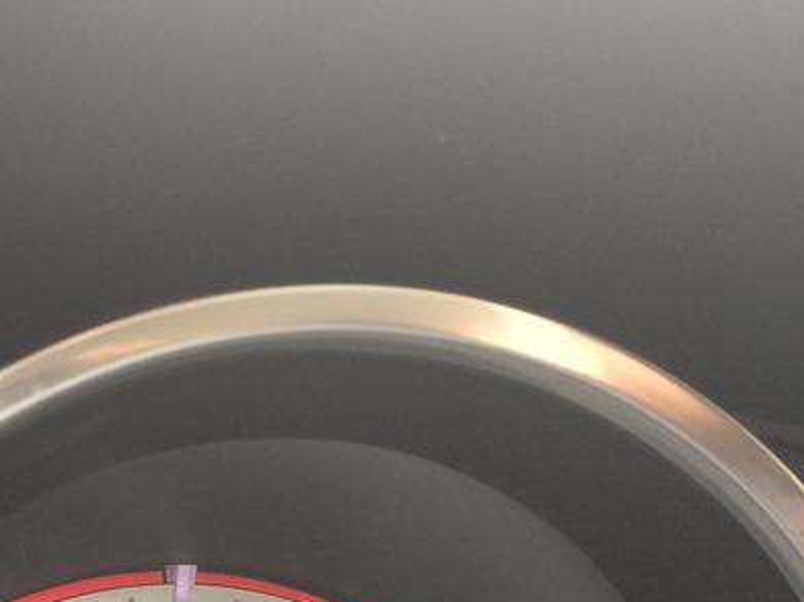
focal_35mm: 76
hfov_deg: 24.7
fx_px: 1765
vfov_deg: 18.2
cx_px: 33
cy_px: 756
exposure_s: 1/30
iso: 50
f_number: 2.2
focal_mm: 4.15
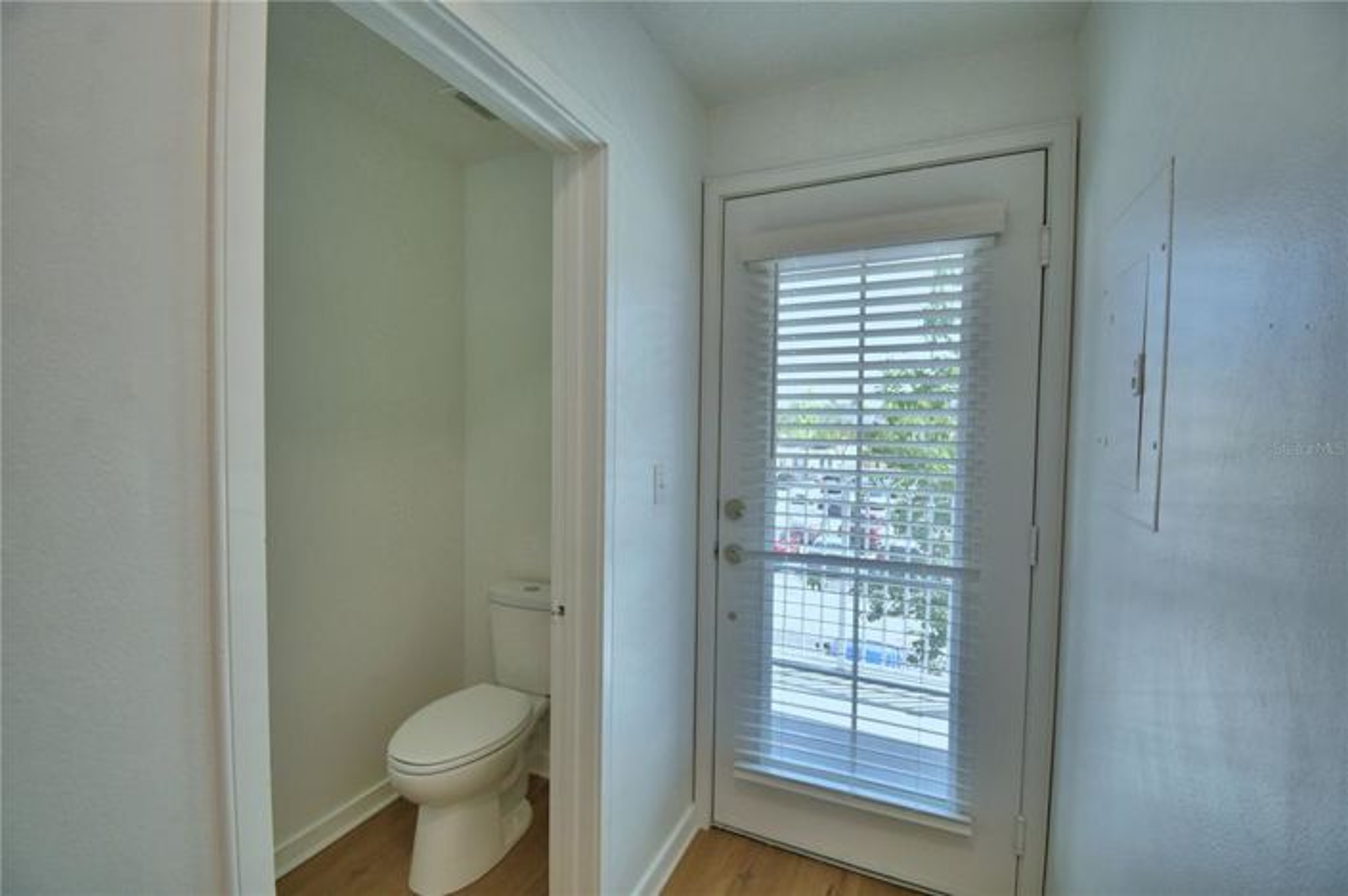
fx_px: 561
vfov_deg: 77.2
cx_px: 674
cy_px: 448
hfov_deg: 100.4
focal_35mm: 15
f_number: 4.5
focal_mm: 10
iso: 200
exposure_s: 1/250
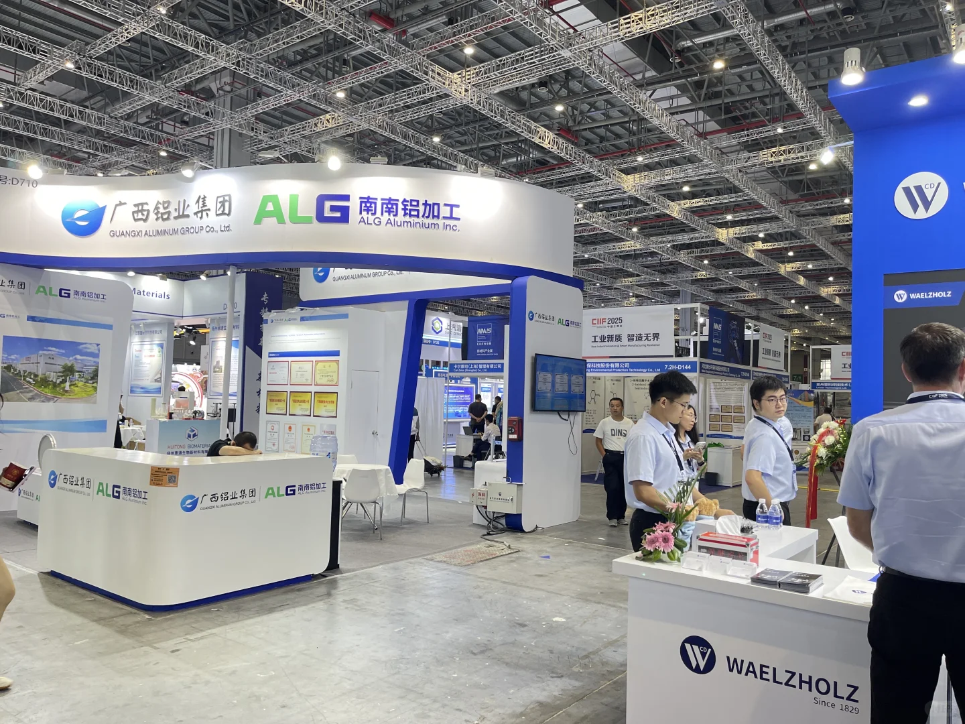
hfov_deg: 67.3
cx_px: 482
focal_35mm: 26
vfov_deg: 53.1
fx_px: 725
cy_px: 362
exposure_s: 1/100
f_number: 1.6
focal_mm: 5.1
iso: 100
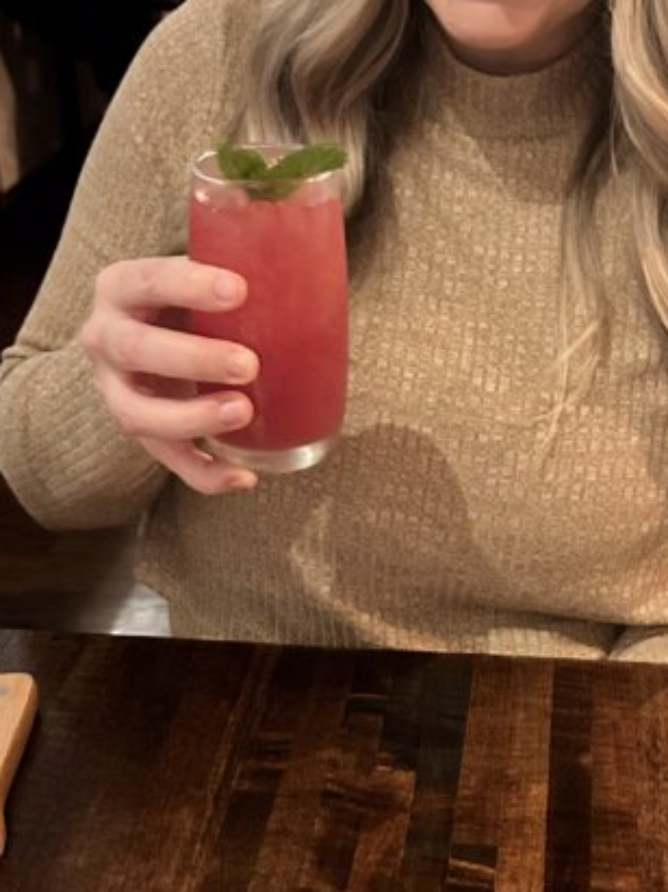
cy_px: 315
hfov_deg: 25.4
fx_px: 1467
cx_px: 493
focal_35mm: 57
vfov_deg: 33.6
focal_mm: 5.7
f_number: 1.5
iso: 1000
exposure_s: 1/24
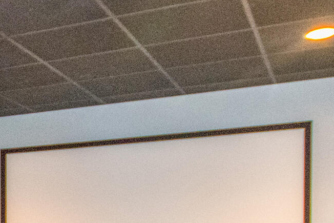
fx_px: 640
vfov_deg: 18.4
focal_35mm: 69
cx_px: -116
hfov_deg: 24.8
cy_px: 286
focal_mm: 10
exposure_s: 1/60
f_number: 3.5
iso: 2500
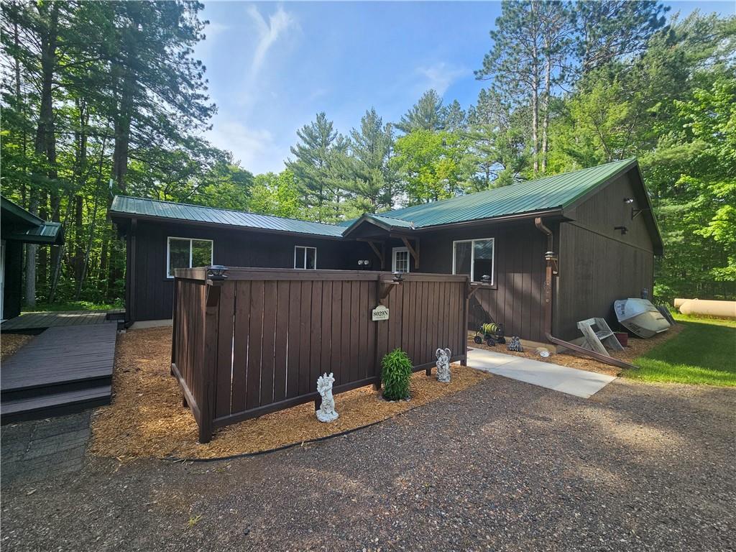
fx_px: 276
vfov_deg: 89.9
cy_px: 276
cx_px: 368
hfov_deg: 106.2
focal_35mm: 13
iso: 50
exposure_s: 1/522
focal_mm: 2.2
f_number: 2.2
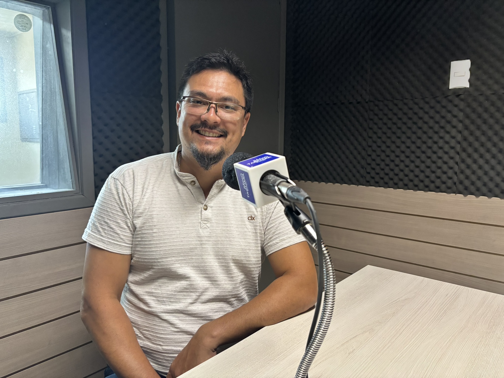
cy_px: 189
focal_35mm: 26
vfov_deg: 53.1
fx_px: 379
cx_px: 252
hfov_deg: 67.3
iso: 320
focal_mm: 5.96
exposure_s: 1/60
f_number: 1.6
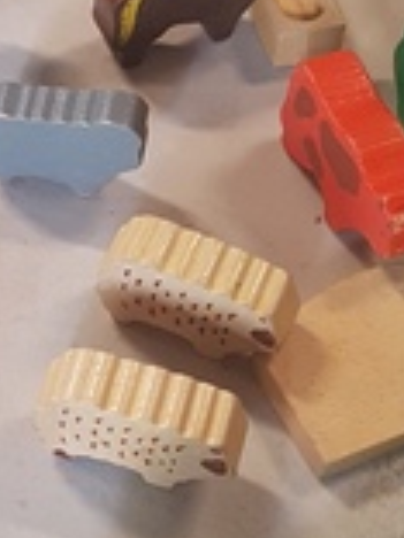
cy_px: 217
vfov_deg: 19.6
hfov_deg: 14.1
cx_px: -138
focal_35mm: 100
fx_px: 1556
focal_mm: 4.2
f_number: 1.7
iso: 200
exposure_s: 1/25
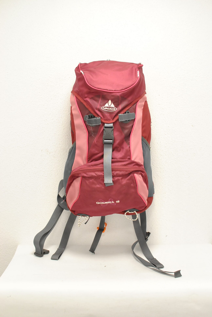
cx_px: 106
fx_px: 462
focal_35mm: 52
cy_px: 158
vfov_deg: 37.8
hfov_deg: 25.8
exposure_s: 1/125
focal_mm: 35
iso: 800
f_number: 4
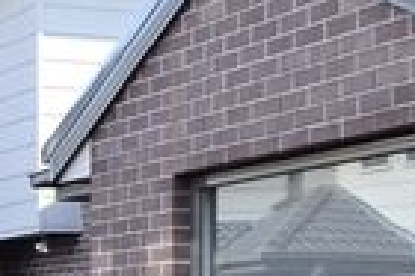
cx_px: -39
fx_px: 1624
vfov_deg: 9.6
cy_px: 310
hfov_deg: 14.2
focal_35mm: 141
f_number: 9
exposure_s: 1/100
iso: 400
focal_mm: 28
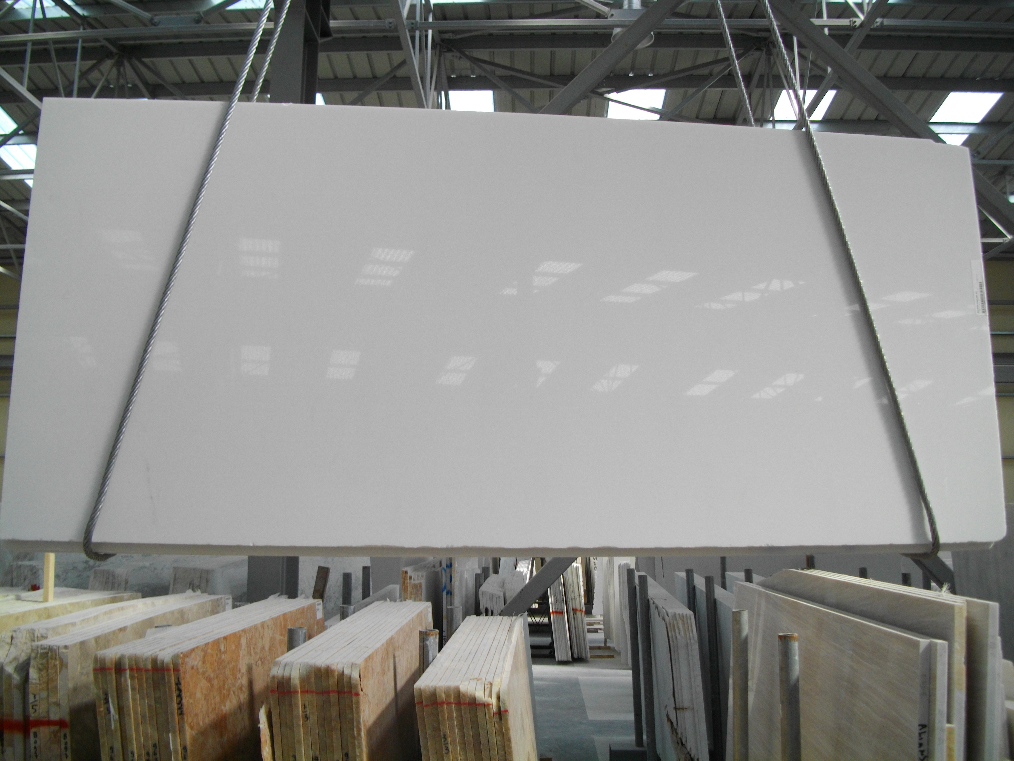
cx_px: 507
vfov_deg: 45.4
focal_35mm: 31
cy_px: 380
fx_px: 908
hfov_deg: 58.4
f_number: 2.9
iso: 100
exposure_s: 1/250
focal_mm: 5.7
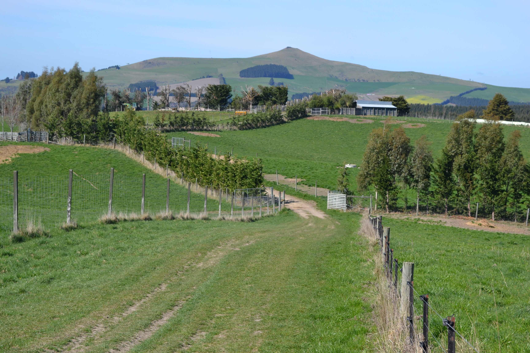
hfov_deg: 24.6
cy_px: 176
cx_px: 265
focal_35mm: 82
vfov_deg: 16.6
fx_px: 1214
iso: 100
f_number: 8
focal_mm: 55
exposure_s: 1/250
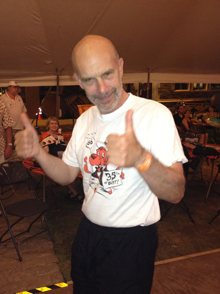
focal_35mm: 35
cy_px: 147
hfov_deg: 40.7
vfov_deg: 52.6
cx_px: 110
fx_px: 297
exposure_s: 1/16
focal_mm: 4.28
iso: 250
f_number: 2.4
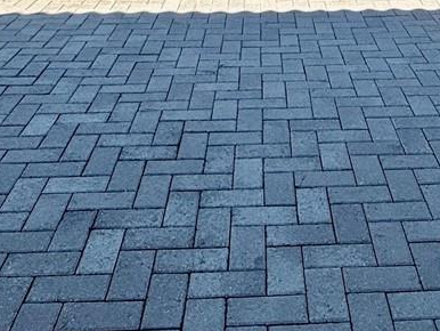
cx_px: 304
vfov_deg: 21.7
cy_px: -144
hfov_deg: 32.8
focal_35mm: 58
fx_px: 738
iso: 50
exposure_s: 1/2410
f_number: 2.2
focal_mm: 2.22
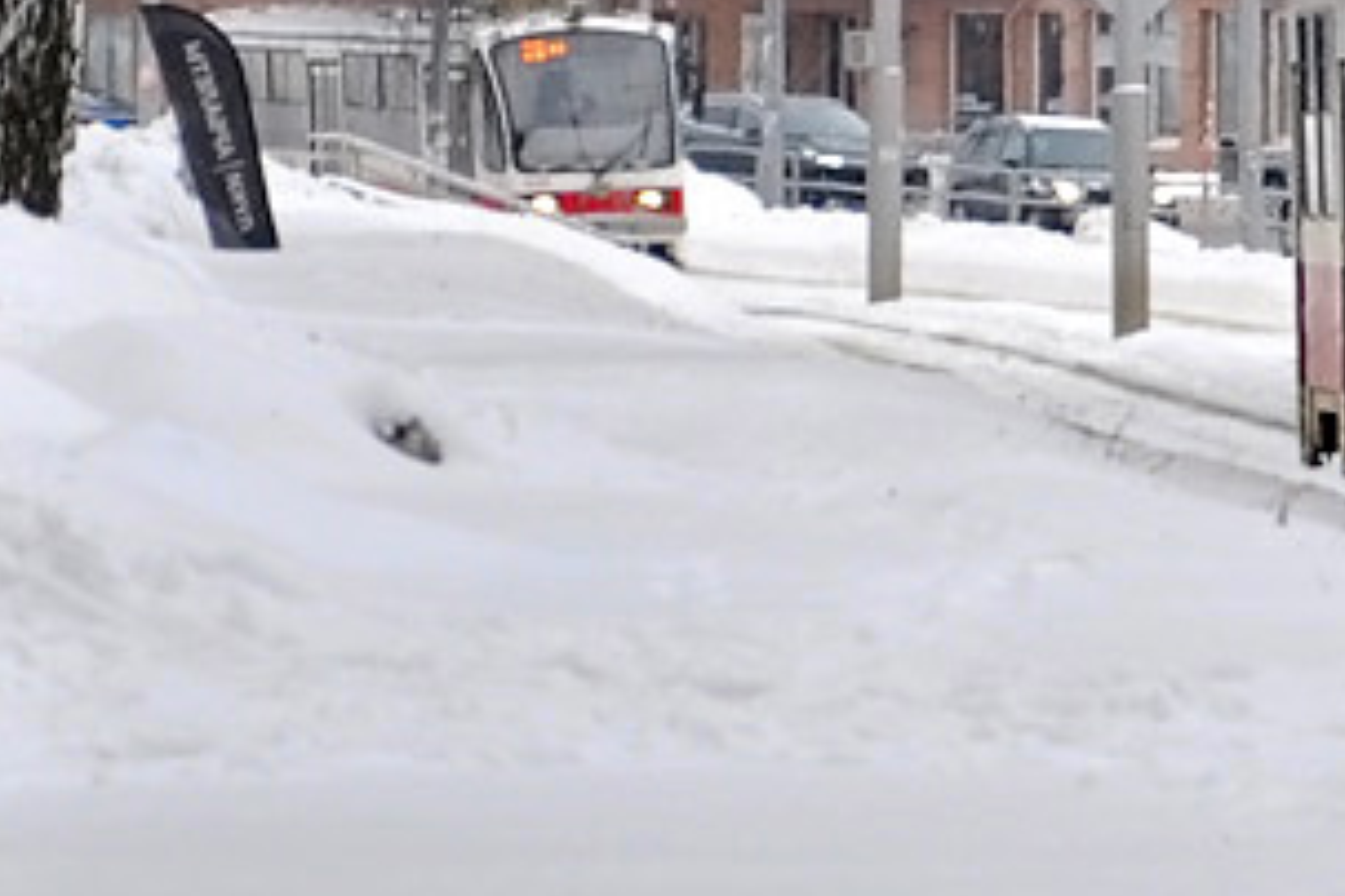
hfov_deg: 4.2
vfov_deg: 2.8
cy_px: -235
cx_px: 2242
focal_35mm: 485
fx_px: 18119
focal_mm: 70
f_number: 5.6
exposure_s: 1/250
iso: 280
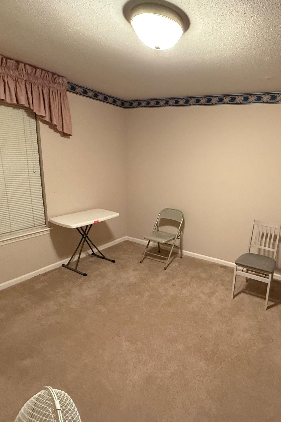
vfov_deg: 84.0
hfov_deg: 59.0
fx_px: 234
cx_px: 207
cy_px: 208
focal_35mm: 20
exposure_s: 1/60
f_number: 2.2
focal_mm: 2.22
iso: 640
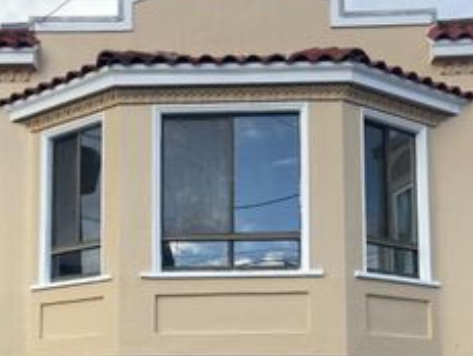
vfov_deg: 26.0
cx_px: 211
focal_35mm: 54
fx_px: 739
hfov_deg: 35.5
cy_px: 335
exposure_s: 1/1225
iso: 32
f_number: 1.6
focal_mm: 5.1
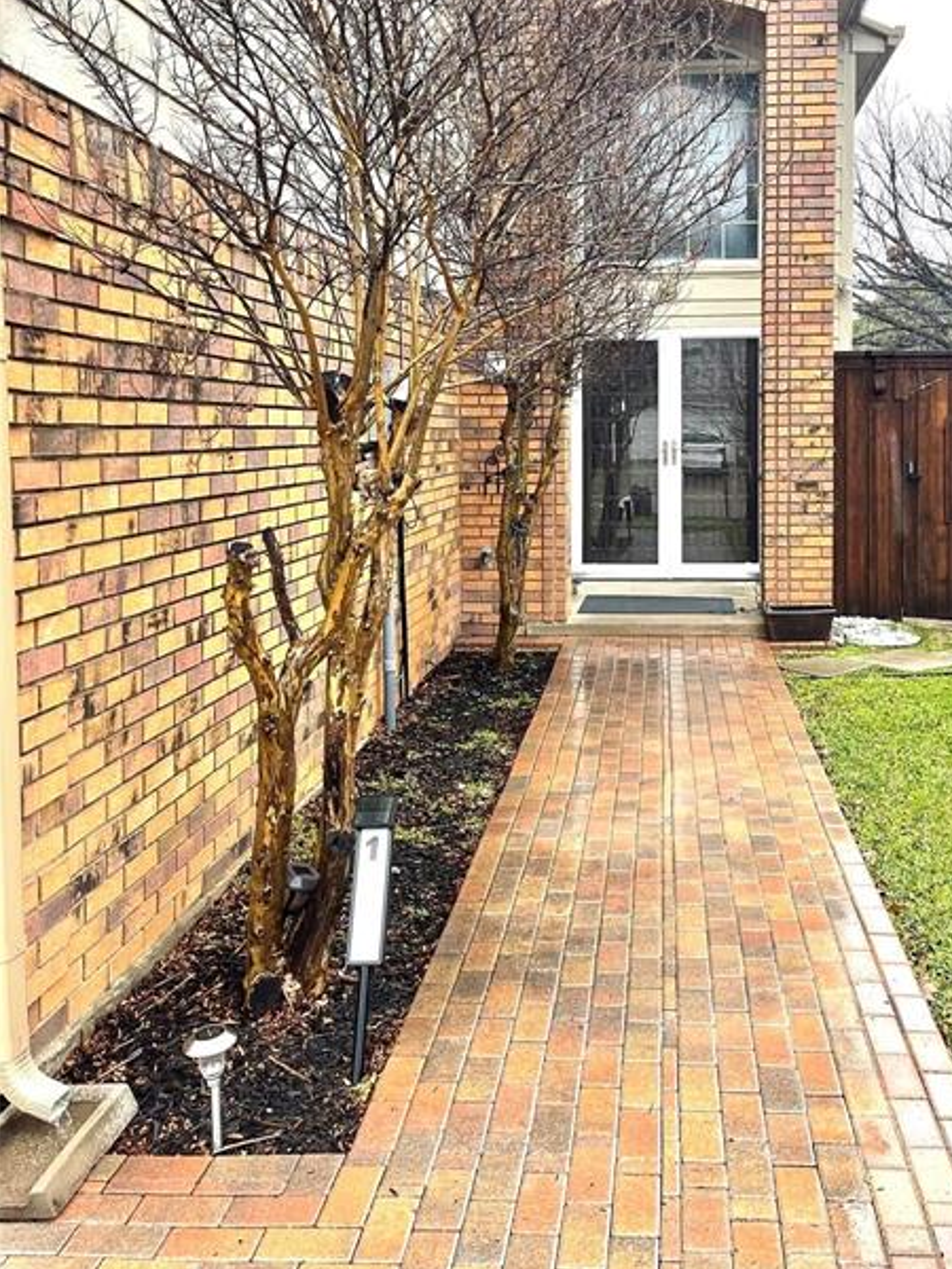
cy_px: 478
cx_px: 607
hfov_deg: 43.7
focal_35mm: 32
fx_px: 1173
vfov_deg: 56.2
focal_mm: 5.1
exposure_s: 1/121
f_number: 1.6
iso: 125
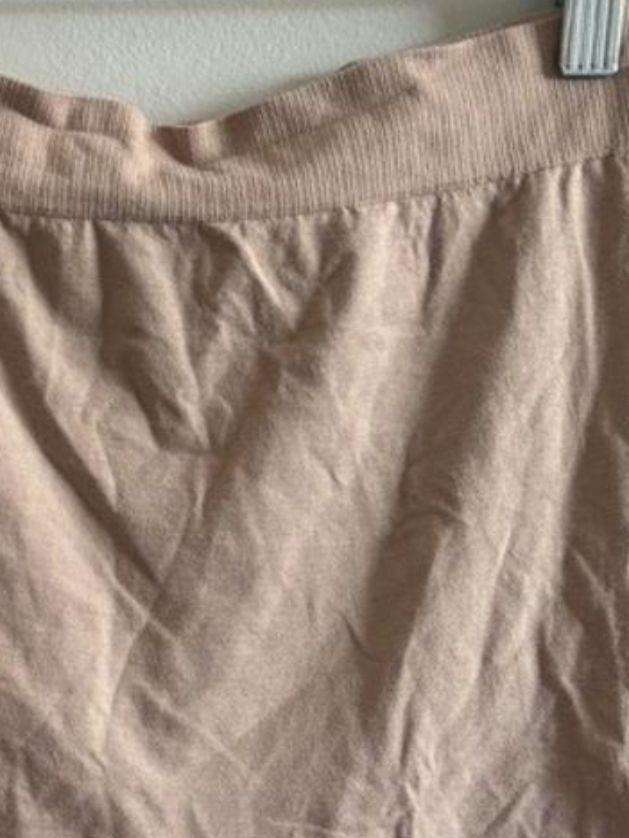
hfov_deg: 19.7
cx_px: 125
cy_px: 839
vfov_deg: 25.1
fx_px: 1793
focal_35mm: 74
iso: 100
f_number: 1.6
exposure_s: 1/60
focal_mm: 5.96
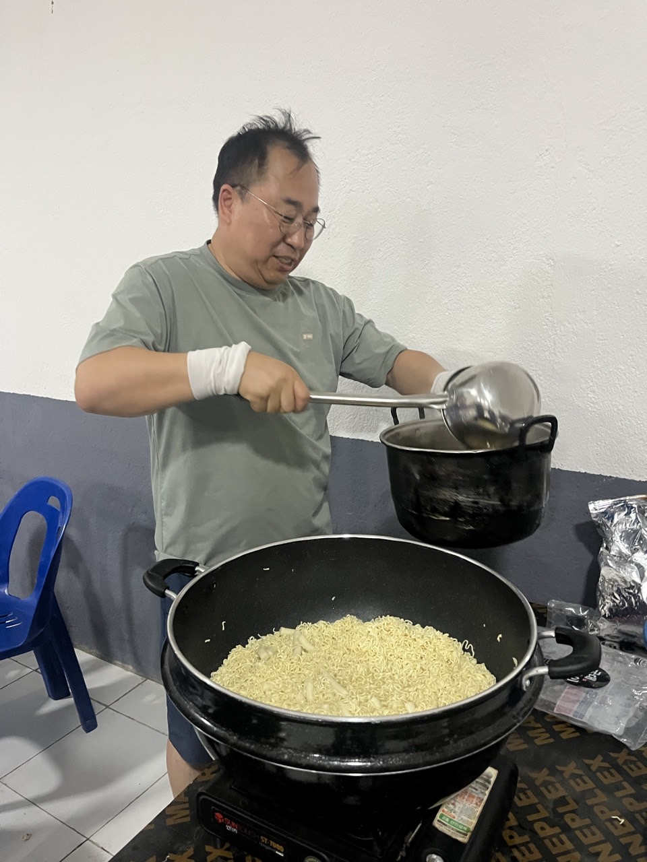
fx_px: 648
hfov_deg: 53.1
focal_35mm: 26
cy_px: 431
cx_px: 324
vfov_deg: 67.3
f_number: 1.6
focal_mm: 5.1
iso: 500
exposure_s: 1/33
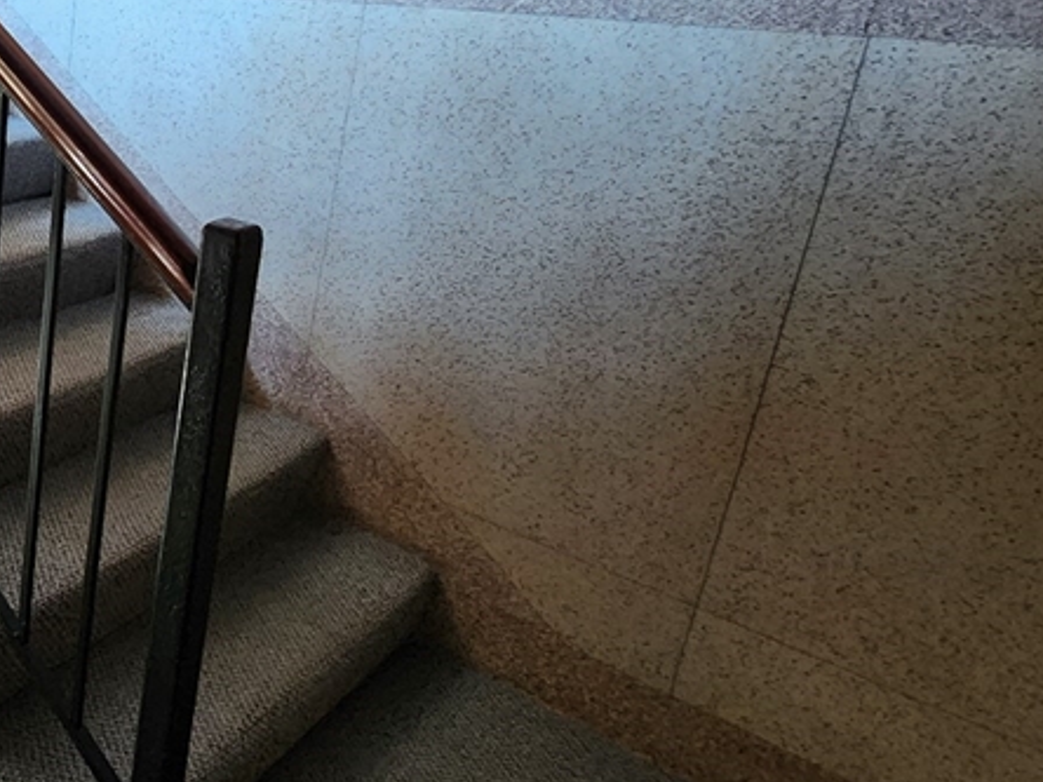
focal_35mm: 30
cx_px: -143
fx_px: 904
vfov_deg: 45.6
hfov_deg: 43.7
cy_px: 225
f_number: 2.2
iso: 320
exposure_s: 1/40
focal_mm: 2.2
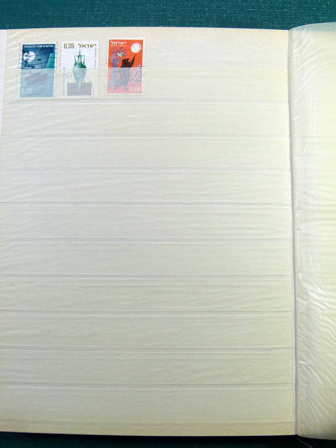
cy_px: 224
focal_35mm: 39
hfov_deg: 36.8
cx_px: 168
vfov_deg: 47.9
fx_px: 505
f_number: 4
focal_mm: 7
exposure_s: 1/100
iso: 100
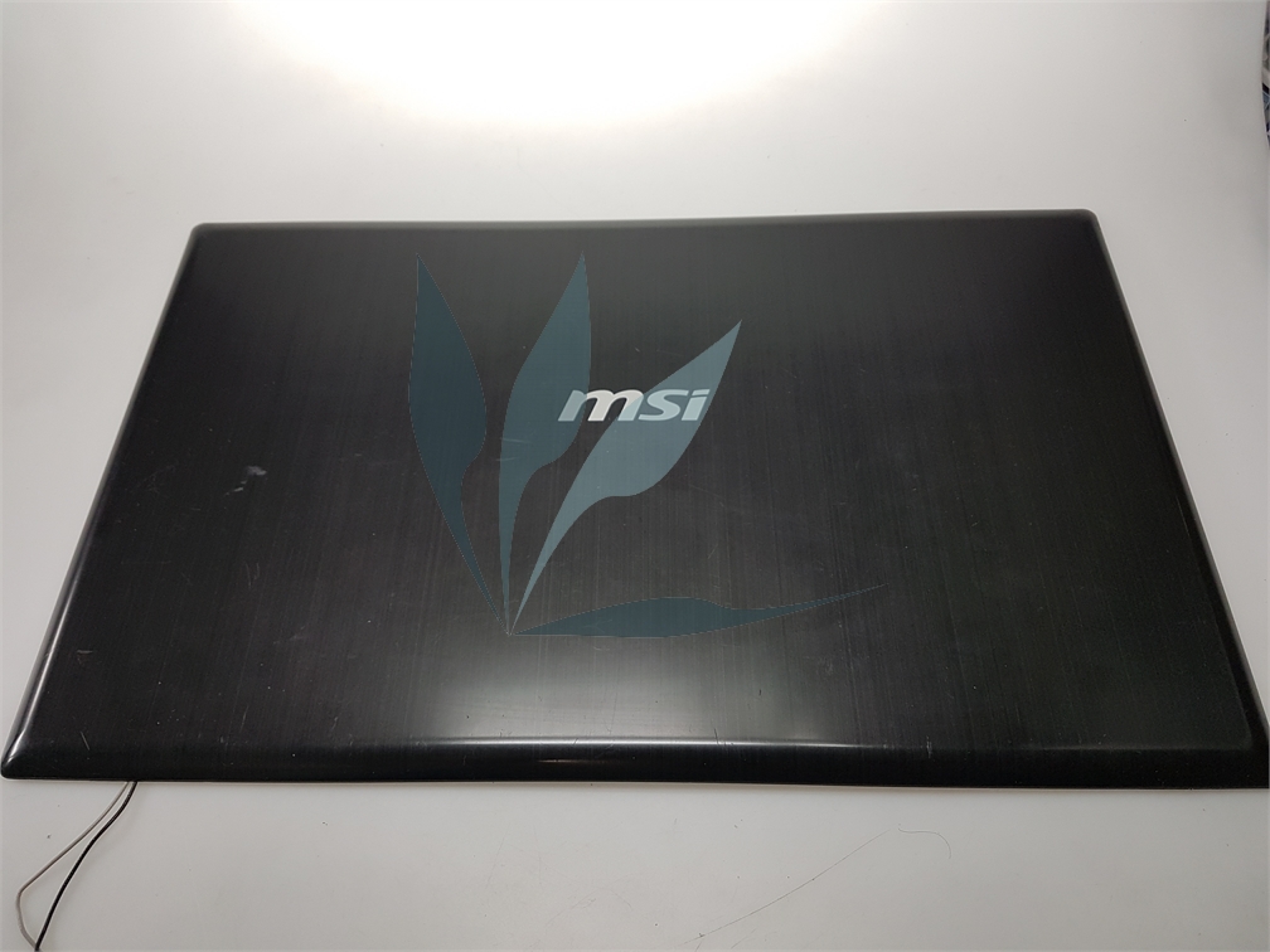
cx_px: 635
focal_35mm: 26
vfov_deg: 53.1
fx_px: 954
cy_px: 476
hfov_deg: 67.3
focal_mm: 4.2
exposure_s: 1/100
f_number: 1.7
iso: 50
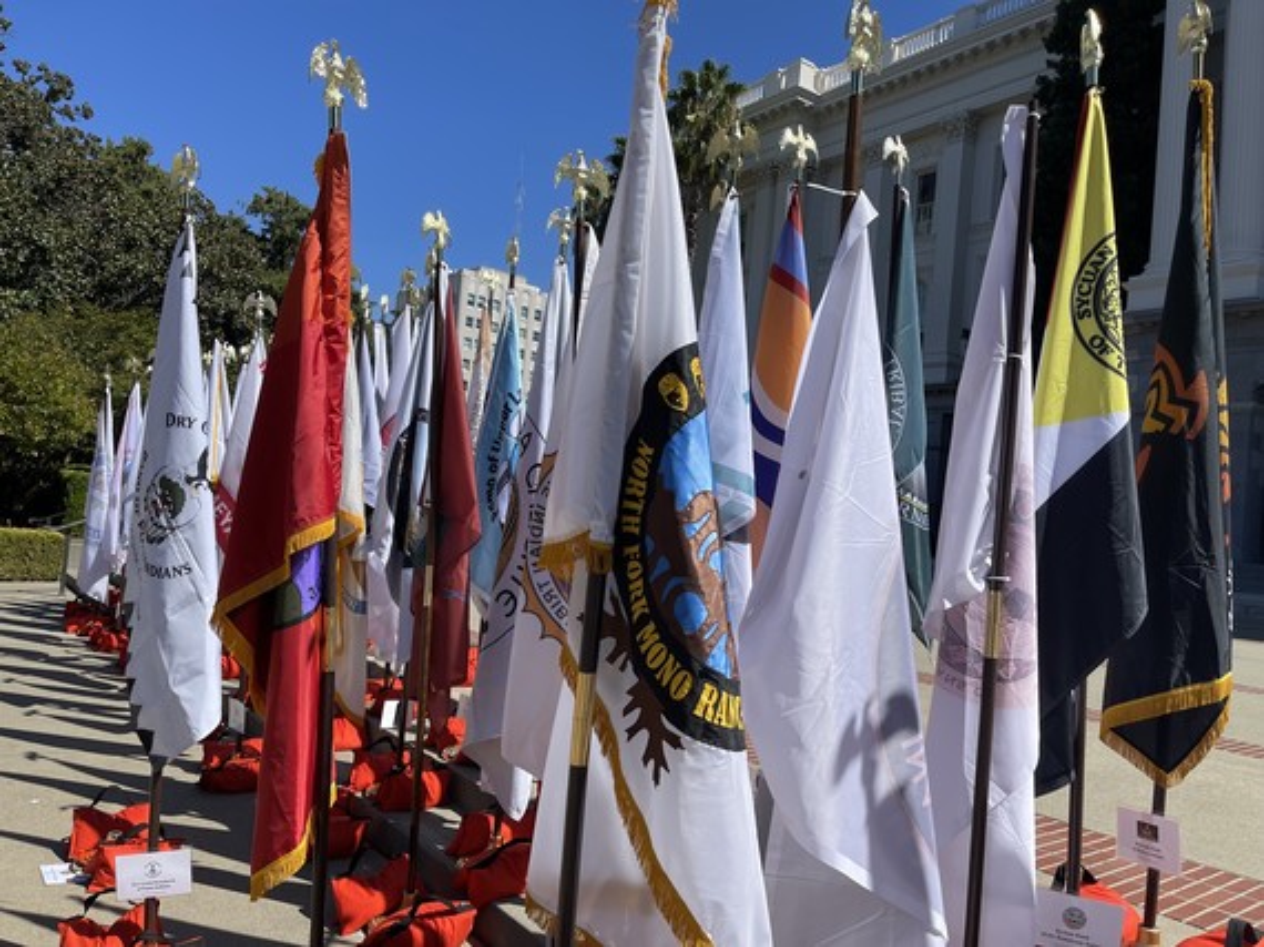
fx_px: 949
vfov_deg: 53.0
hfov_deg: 67.3
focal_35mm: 26
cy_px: 474
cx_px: 632
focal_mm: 5.1
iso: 32
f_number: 1.6
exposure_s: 1/4202
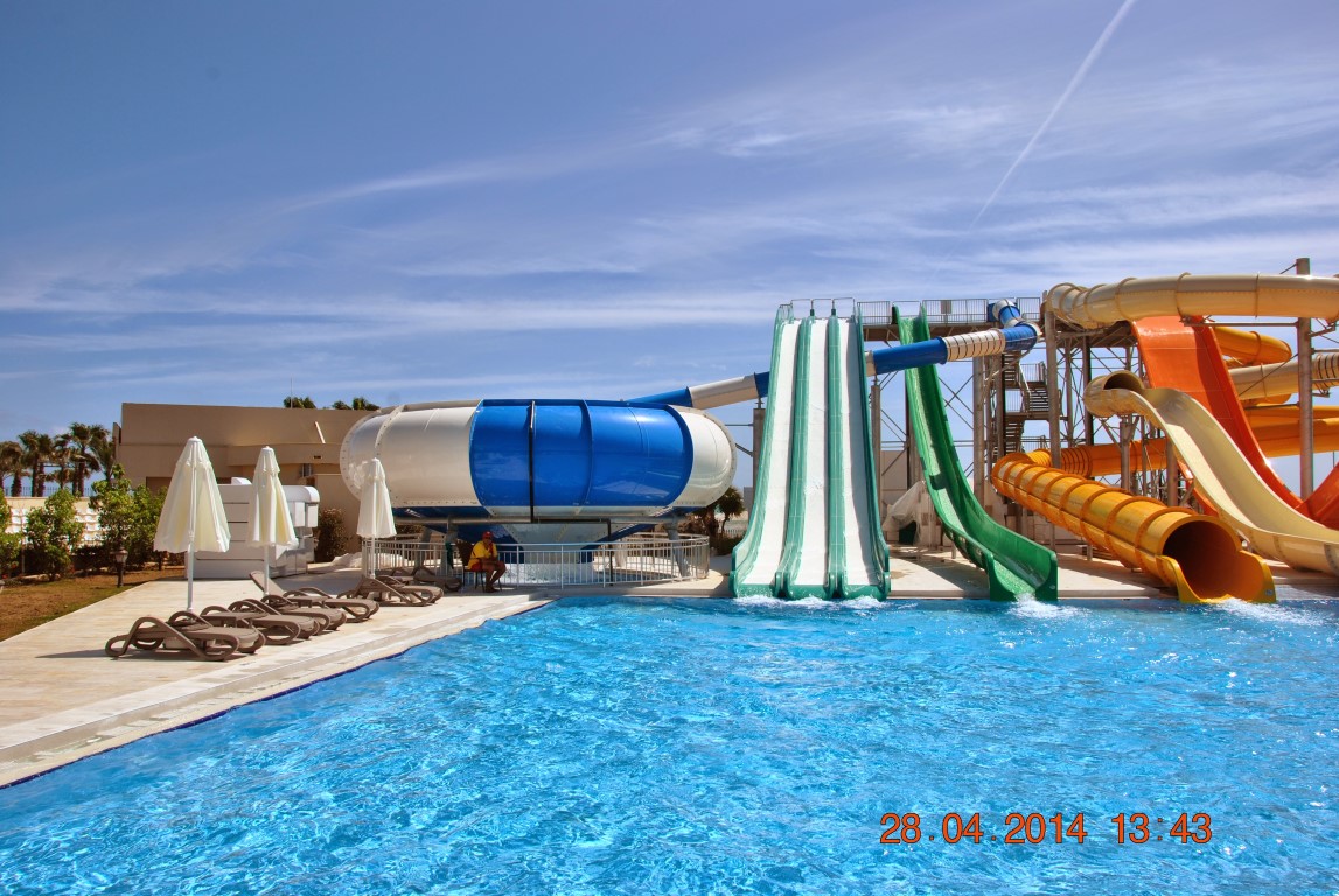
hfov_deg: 67.3
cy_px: 448
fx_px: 1006
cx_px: 670
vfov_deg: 48.1
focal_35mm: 27
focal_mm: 18
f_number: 9
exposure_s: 1/320
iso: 100
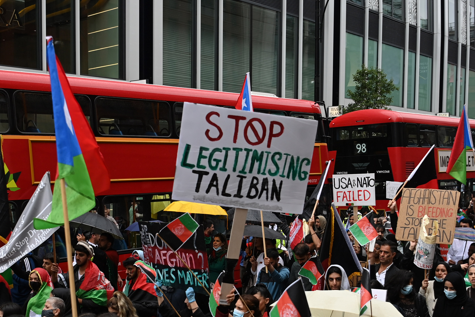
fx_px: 646
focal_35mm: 49
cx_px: 231
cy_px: 238
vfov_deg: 27.2
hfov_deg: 40.3
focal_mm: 24
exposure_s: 1/1250
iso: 320
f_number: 2.8
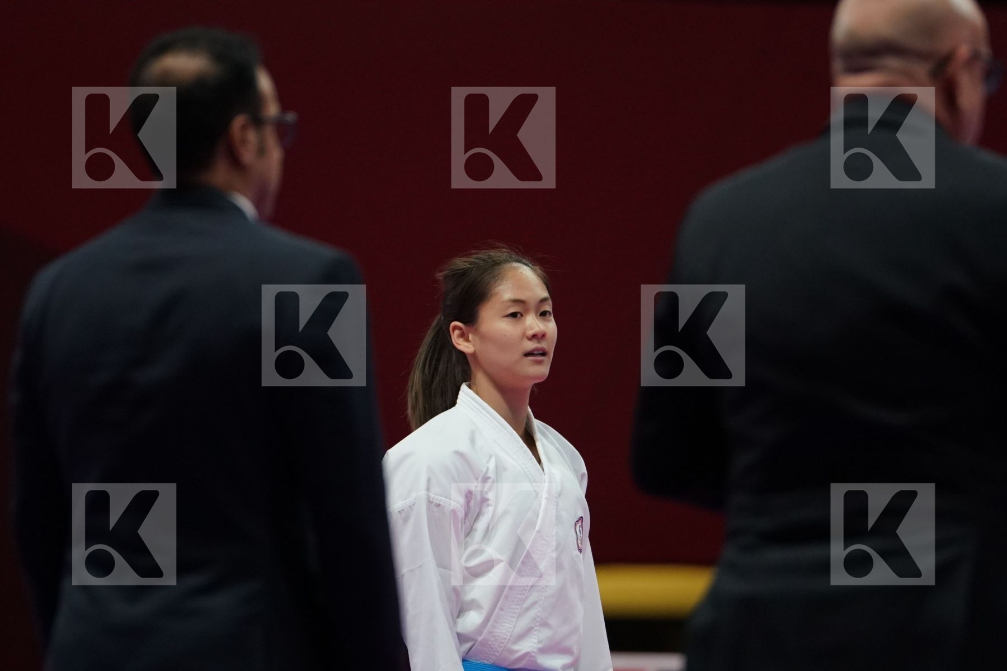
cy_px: 336
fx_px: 11580
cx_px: 504
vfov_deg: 3.3
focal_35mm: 414
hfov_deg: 5.0
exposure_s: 1/1000
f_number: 4
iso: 2500
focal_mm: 276
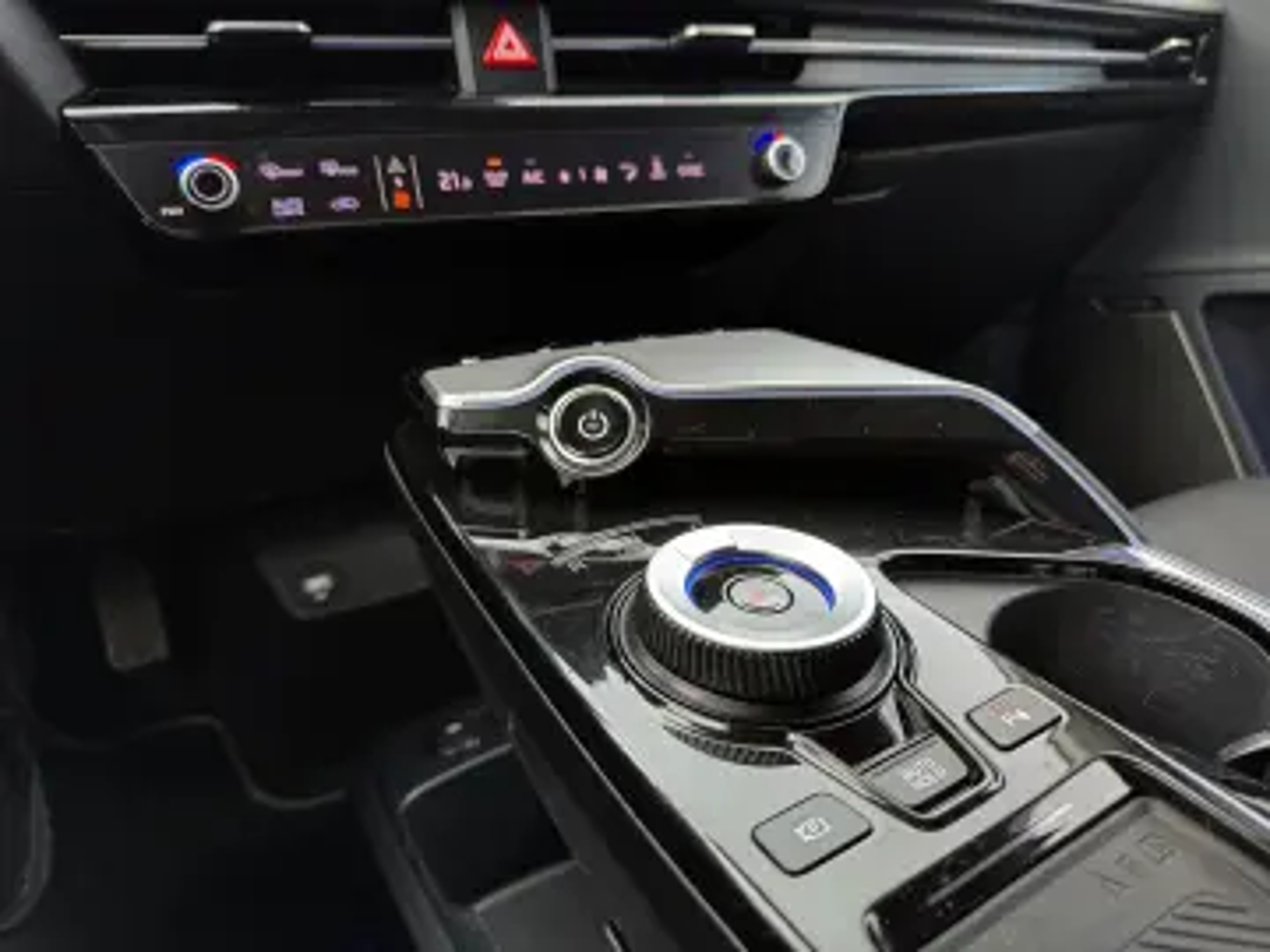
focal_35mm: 24
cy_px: 476
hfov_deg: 71.6
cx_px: 635
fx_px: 881
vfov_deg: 56.8
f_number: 1.78
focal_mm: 6.76
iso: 200
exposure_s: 1/63
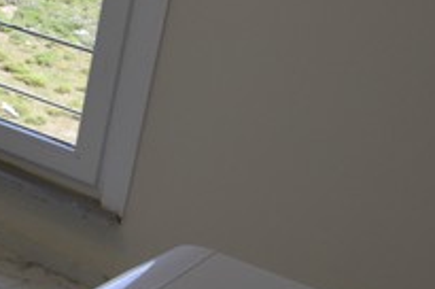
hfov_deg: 19.1
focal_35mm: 82
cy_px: 13
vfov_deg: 16.2
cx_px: -335
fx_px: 995
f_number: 5.6
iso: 250
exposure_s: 1/125
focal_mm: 11
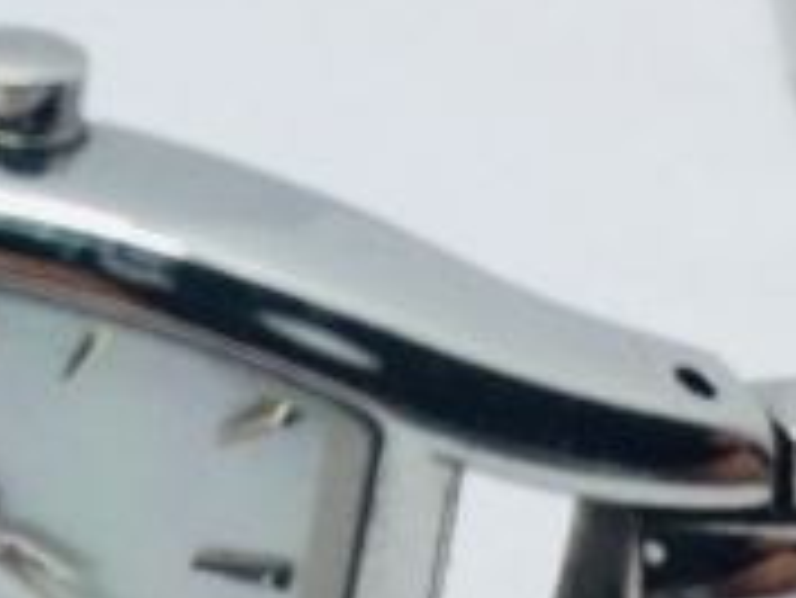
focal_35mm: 126
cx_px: -99
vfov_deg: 11.7
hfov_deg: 15.2
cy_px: 119
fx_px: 2899
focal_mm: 4.15
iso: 32
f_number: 2.2
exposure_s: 1/410
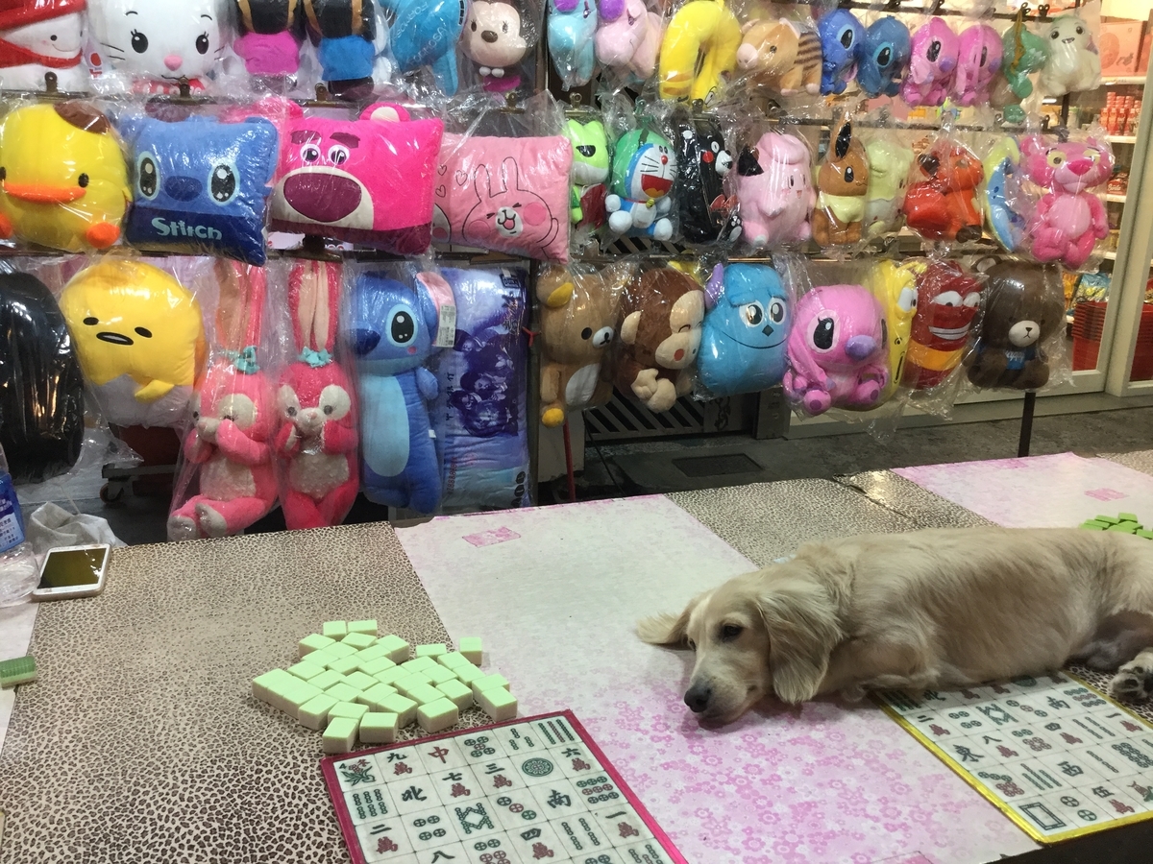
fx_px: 1033
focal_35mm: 31
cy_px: 432
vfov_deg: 45.4
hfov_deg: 58.4
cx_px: 576
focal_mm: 3.3
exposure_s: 1/30
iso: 64
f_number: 2.4
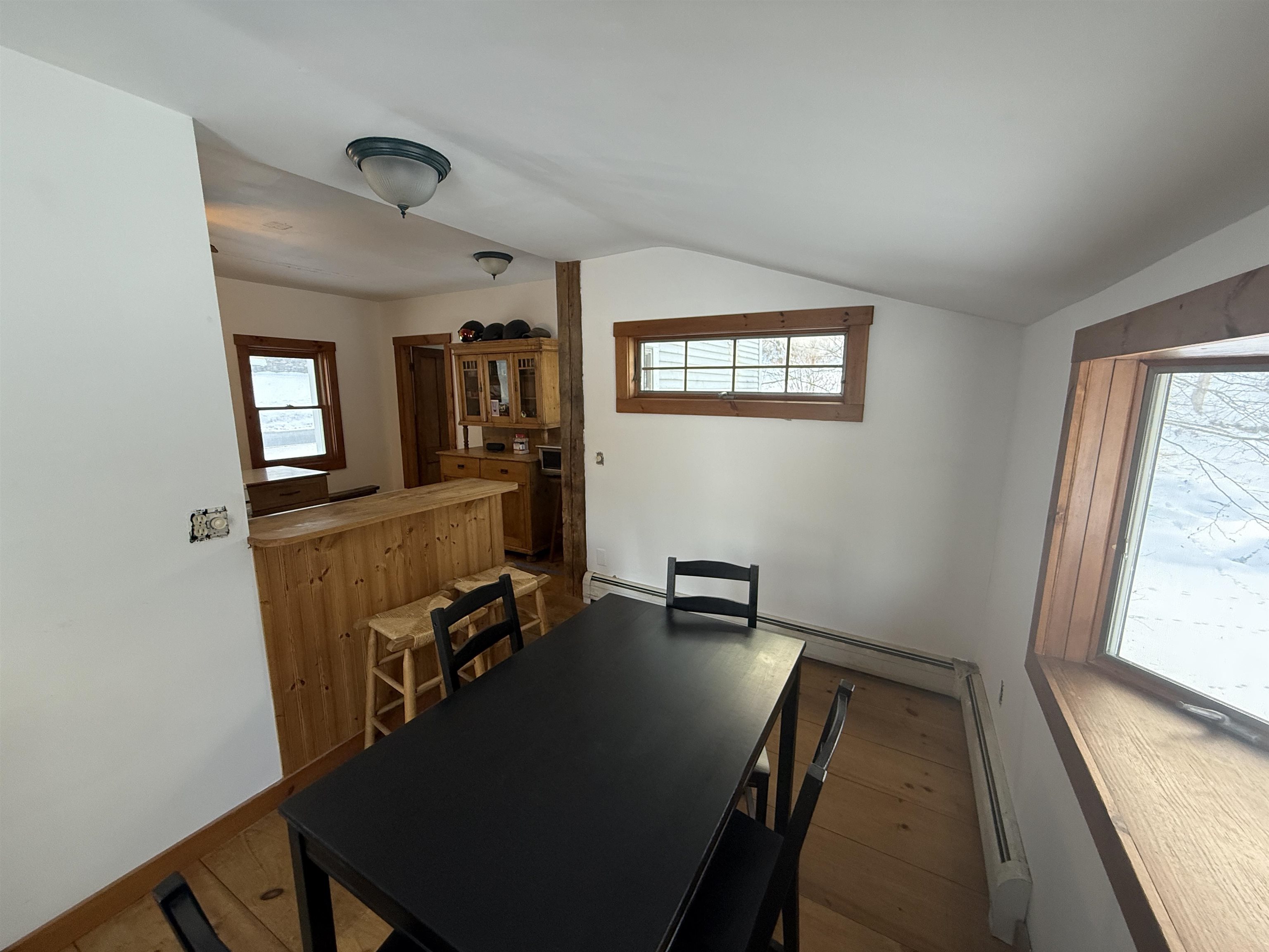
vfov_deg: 85.7
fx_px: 513
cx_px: 634
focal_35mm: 14
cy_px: 476
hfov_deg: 102.1
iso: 200
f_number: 2.2
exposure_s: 1/99
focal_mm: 2.22
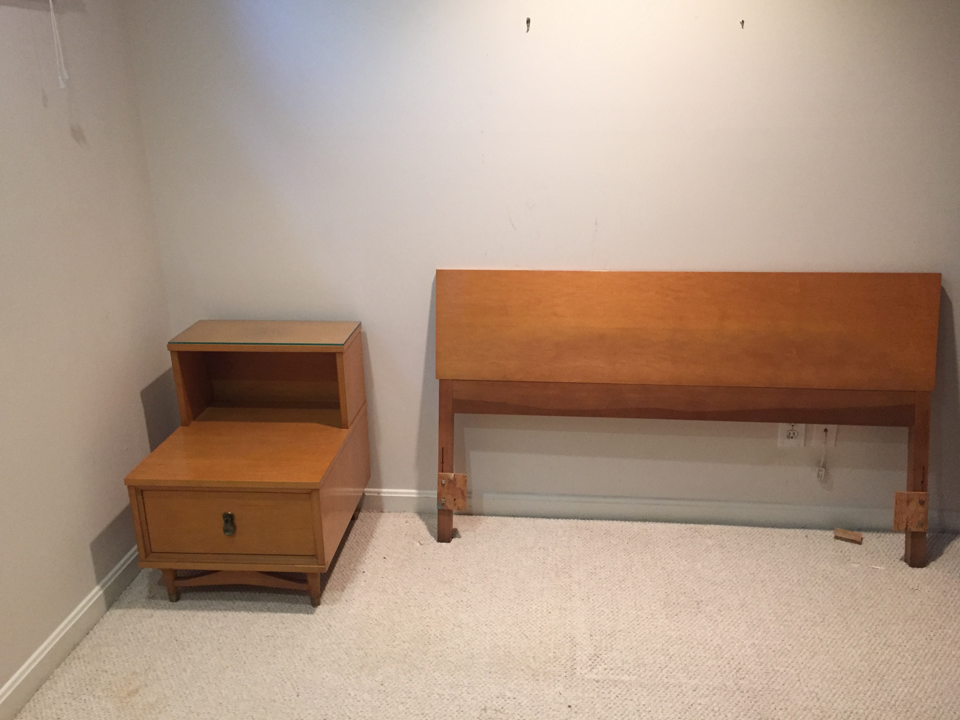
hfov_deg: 60.0
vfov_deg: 46.8
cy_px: 362
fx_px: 832
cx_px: 486
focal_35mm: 30
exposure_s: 1/30
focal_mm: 4.15
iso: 200
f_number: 2.2
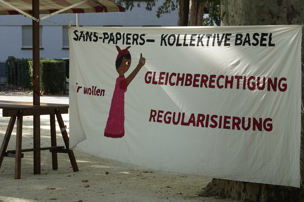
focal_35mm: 105
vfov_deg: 13.0
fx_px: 887
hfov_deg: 19.4
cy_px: 93
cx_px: 184
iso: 125
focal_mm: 30.85
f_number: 5
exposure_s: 1/125
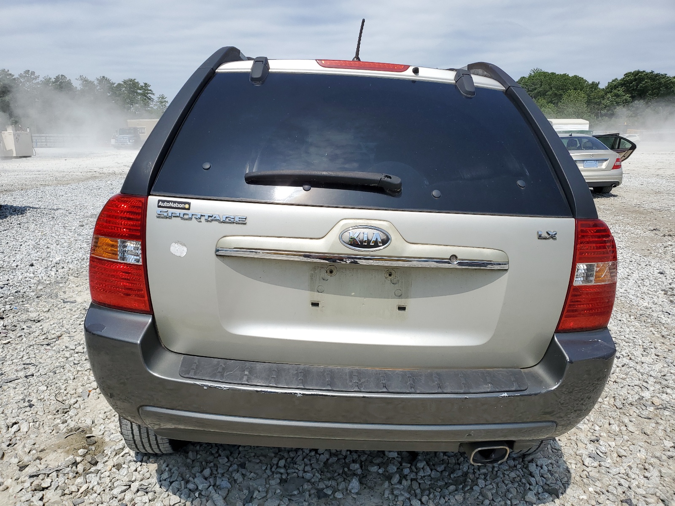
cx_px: 338
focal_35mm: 26
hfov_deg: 67.3
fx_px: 507
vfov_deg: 53.1
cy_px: 253
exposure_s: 1/5000
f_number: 1.5
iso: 50
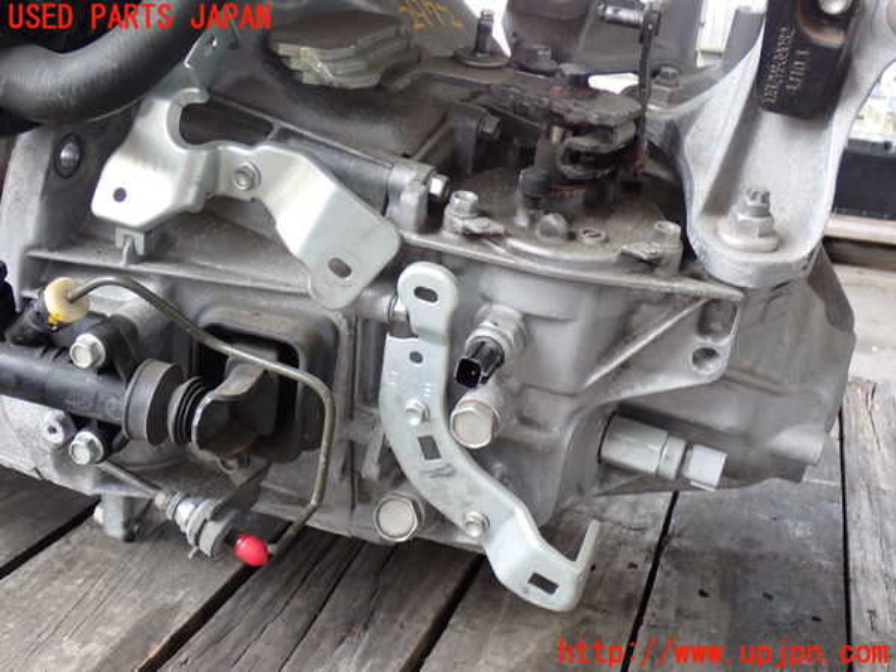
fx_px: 1217
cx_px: 448
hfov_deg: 40.4
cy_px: 336
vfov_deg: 30.9
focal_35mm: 47
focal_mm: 8.4
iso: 200
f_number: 3.1
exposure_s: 1/50
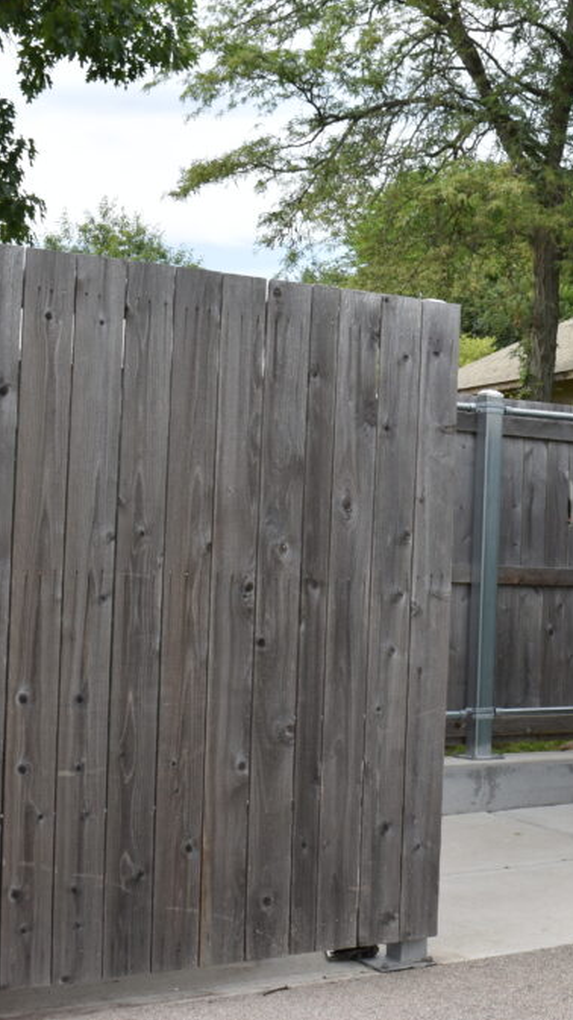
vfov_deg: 35.0
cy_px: 505
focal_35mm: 60
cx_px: 544
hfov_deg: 19.6
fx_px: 1617
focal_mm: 25
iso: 200
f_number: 8
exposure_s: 1/250
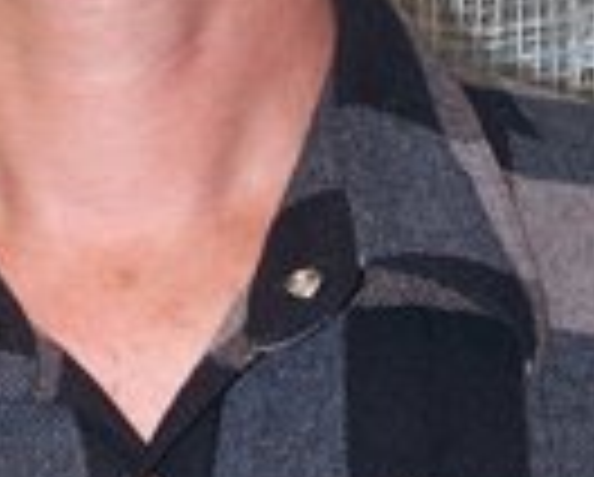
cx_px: 68
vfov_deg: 5.0
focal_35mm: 311
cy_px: 32
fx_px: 5476
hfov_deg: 6.2
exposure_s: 1/80
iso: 80
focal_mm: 15.6
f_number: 3.2
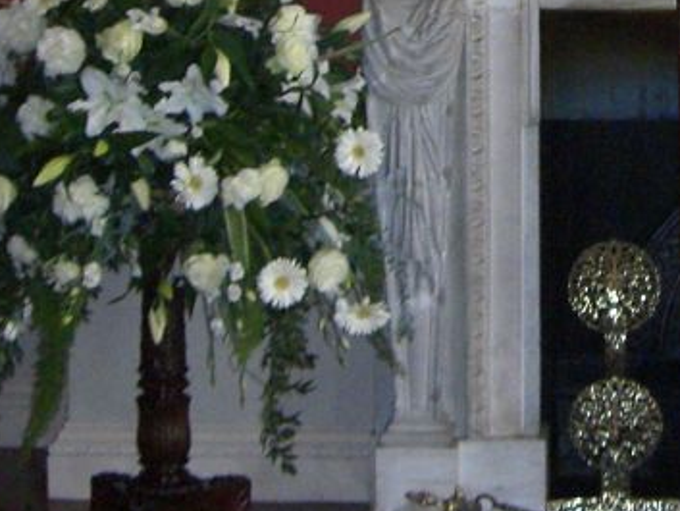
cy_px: -202
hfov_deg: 14.9
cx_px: 755
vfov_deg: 11.1
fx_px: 2535
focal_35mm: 129
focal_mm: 6.2
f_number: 2.7
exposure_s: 1/60
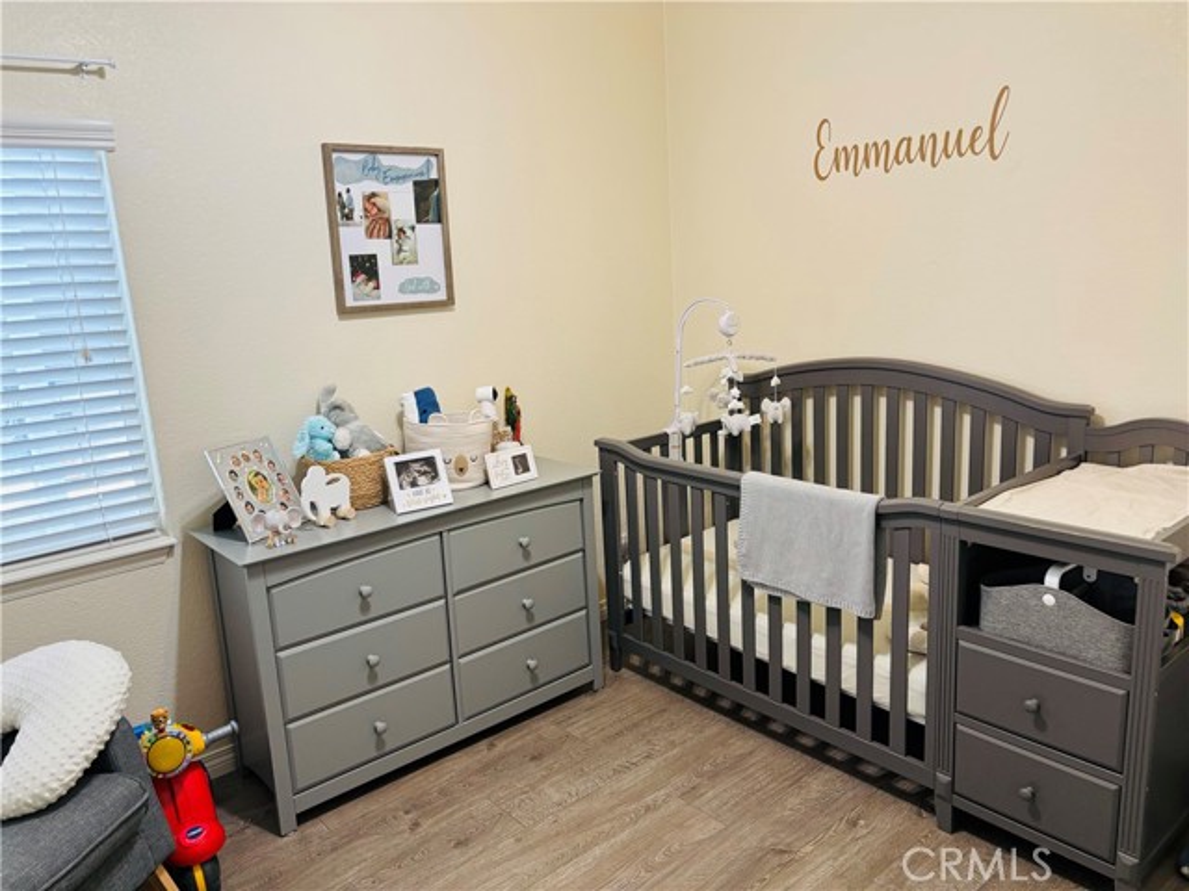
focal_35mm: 26
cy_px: 446
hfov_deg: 67.3
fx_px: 893
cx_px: 594
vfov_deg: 53.1
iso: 160
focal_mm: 5.96
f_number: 1.6
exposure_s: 1/60
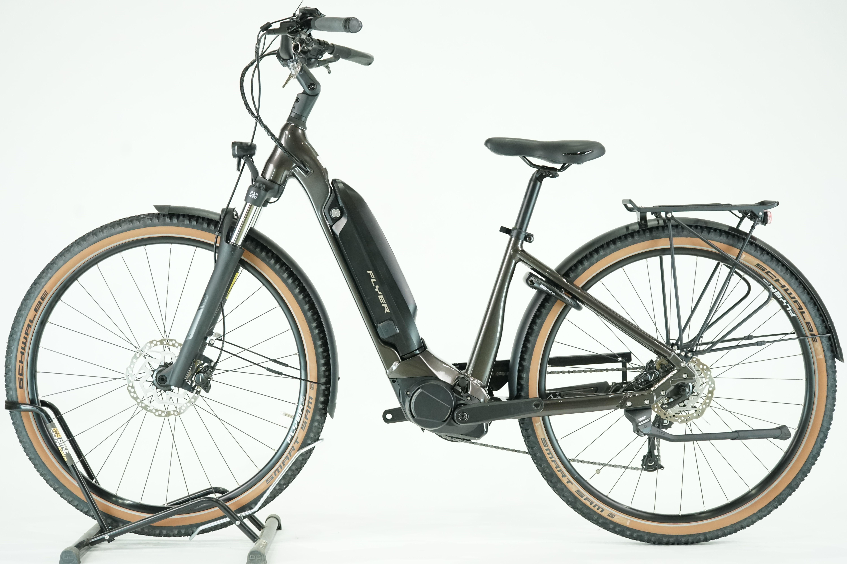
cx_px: 424
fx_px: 1317
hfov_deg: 35.6
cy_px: 282
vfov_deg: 24.2
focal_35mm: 56
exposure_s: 1/200
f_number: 5
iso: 2500
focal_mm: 56
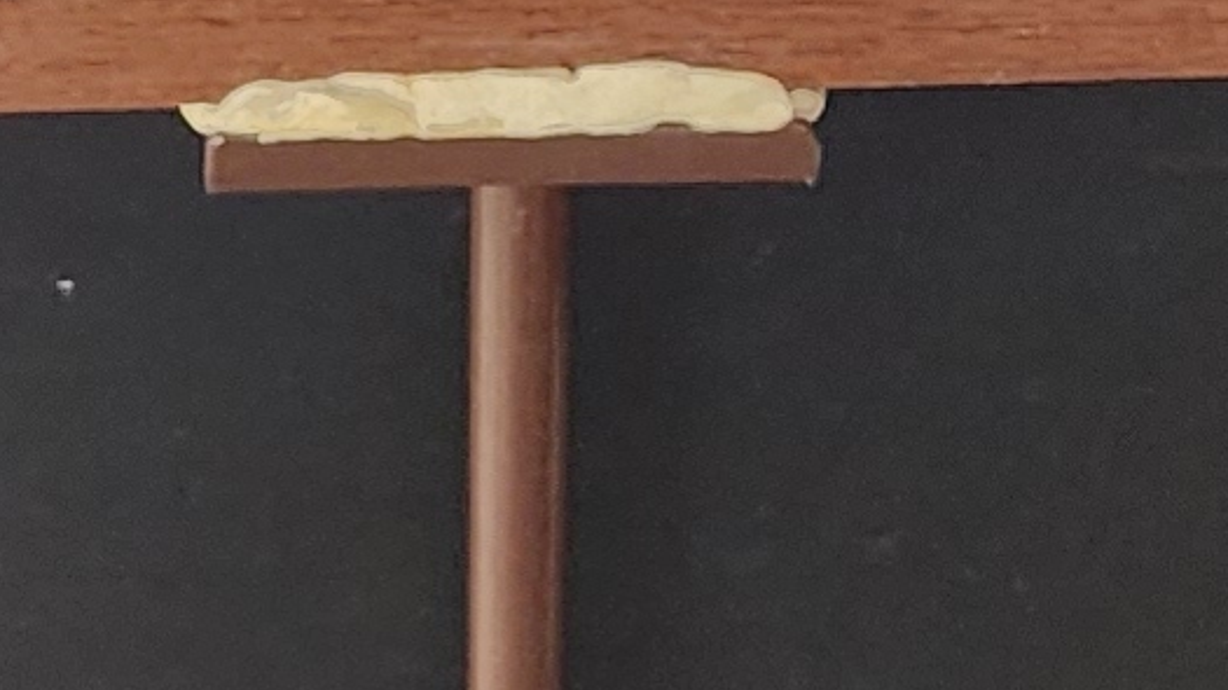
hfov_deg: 11.1
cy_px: -837
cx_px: -94
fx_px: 6218
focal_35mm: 191
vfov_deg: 6.1
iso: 320
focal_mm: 6.4
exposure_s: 1/120
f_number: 1.8
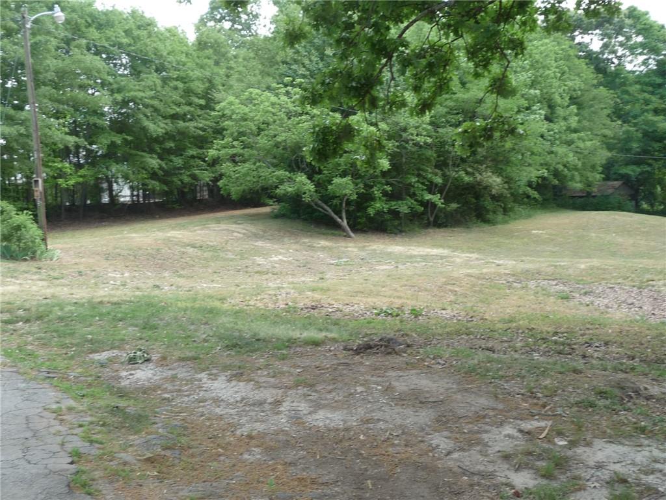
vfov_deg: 36.0
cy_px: 250
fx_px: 770
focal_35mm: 40
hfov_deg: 46.8
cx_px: 333
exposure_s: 1/125
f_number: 3.3
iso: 100
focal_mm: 4.7
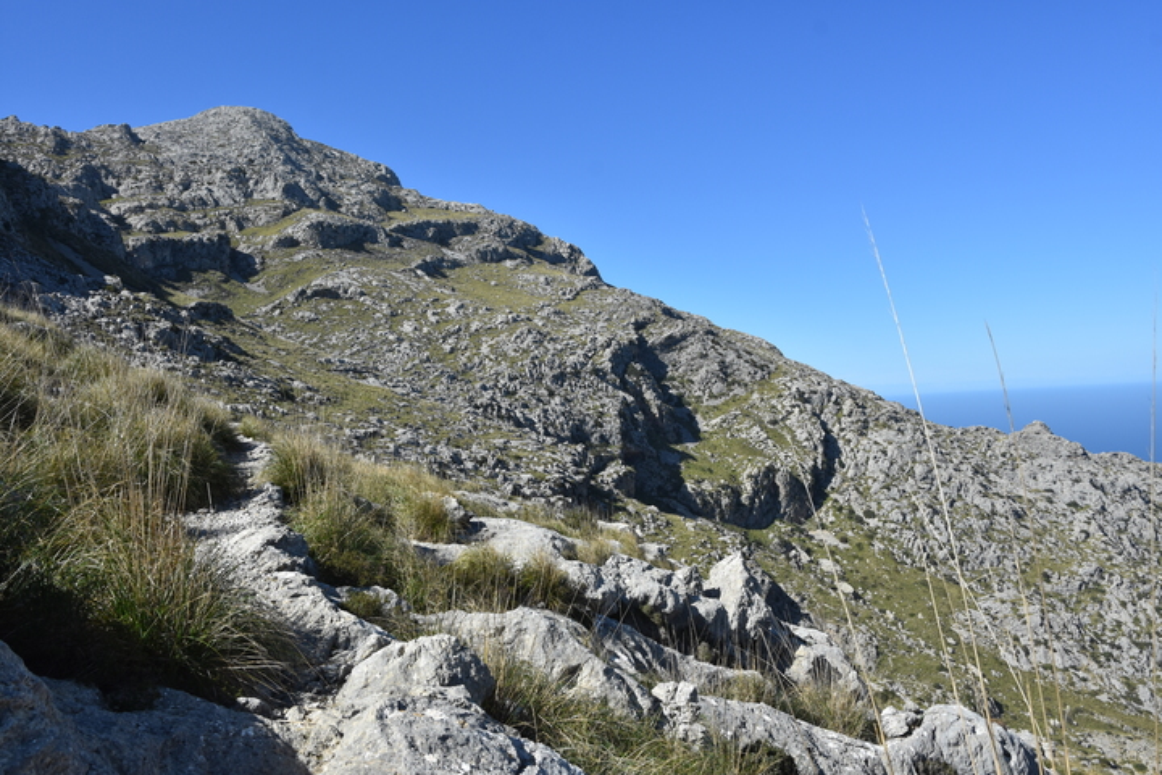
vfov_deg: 47.9
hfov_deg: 67.4
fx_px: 871
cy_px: 388
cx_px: 581
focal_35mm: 27
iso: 200
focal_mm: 18
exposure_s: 1/500
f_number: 8
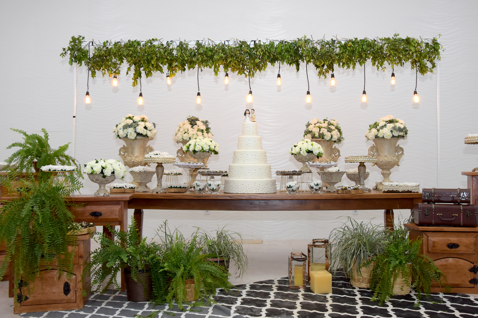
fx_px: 418
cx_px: 239
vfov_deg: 41.7
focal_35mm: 32
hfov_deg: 59.5
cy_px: 159
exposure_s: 1/80
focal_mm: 21
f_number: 6.3
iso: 800
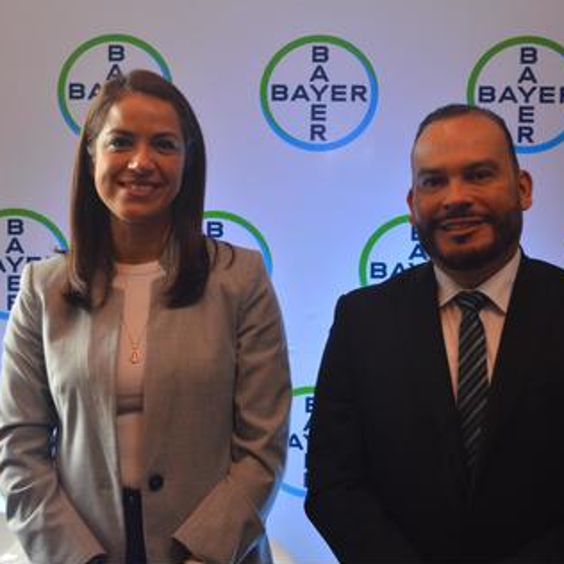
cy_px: 282
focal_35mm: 62
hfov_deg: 27.7
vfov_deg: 27.7
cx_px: 275
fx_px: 1143
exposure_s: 1/60
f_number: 4.8
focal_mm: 32
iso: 720
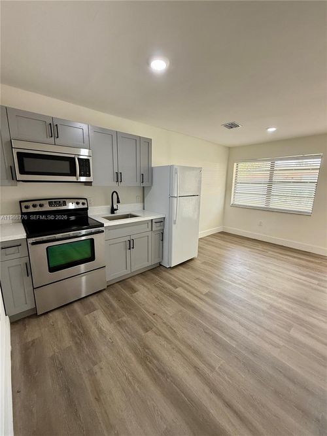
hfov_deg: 85.7
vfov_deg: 102.1
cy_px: 218
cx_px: 164
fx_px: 176
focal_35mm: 14
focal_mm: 2.22
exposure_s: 1/120
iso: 250
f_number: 2.2
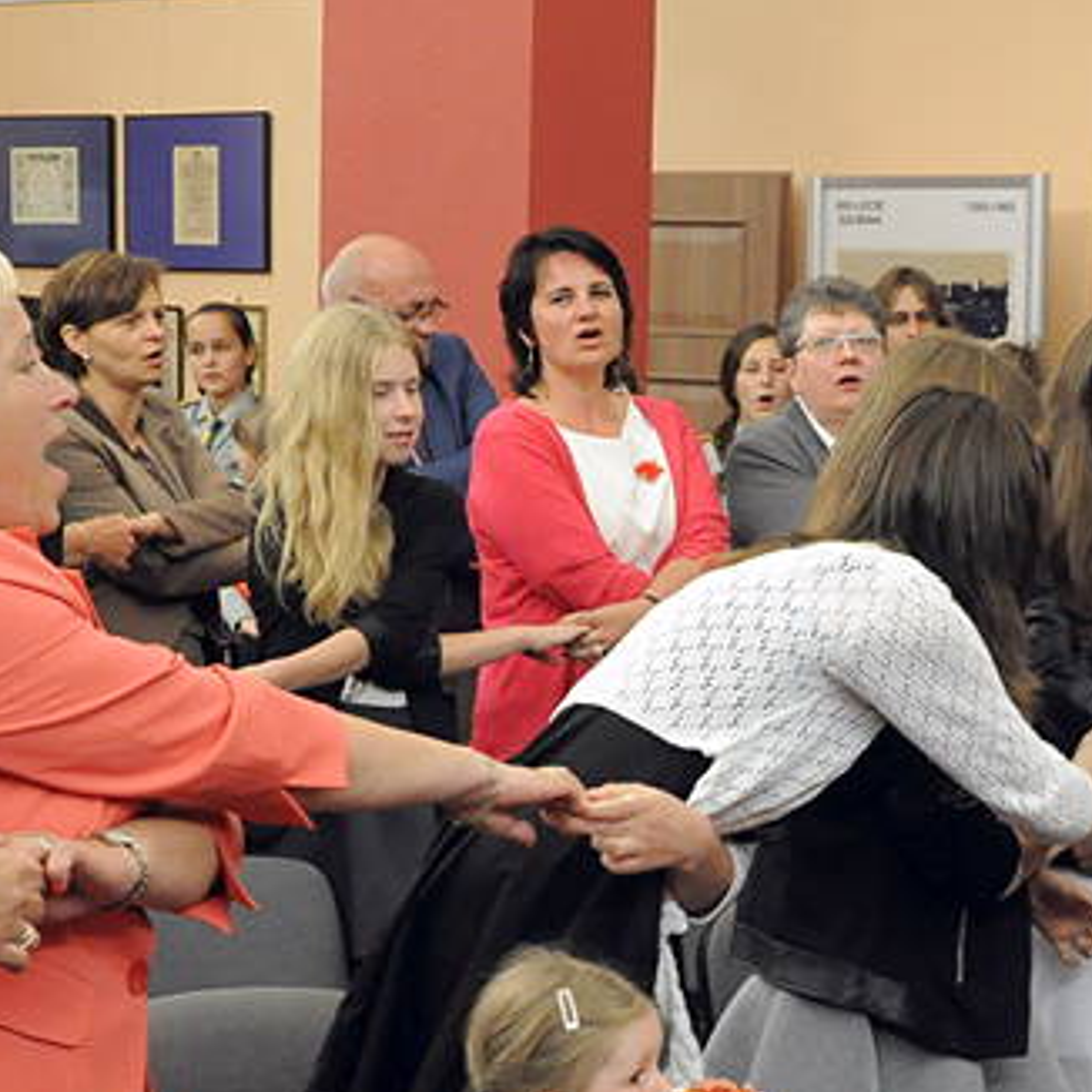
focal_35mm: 83
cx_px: 981
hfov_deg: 20.4
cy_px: 695
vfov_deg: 20.8
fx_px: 2966
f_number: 5.6
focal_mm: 25
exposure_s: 1/80
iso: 2500
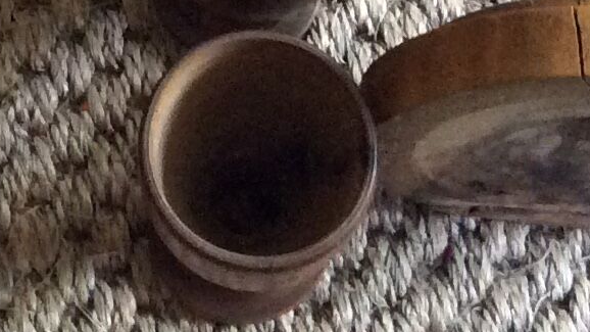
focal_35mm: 156
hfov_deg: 13.7
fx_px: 2440
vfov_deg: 7.4
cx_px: 132
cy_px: -409
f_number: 2.4
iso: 200
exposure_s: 1/25
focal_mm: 3.3
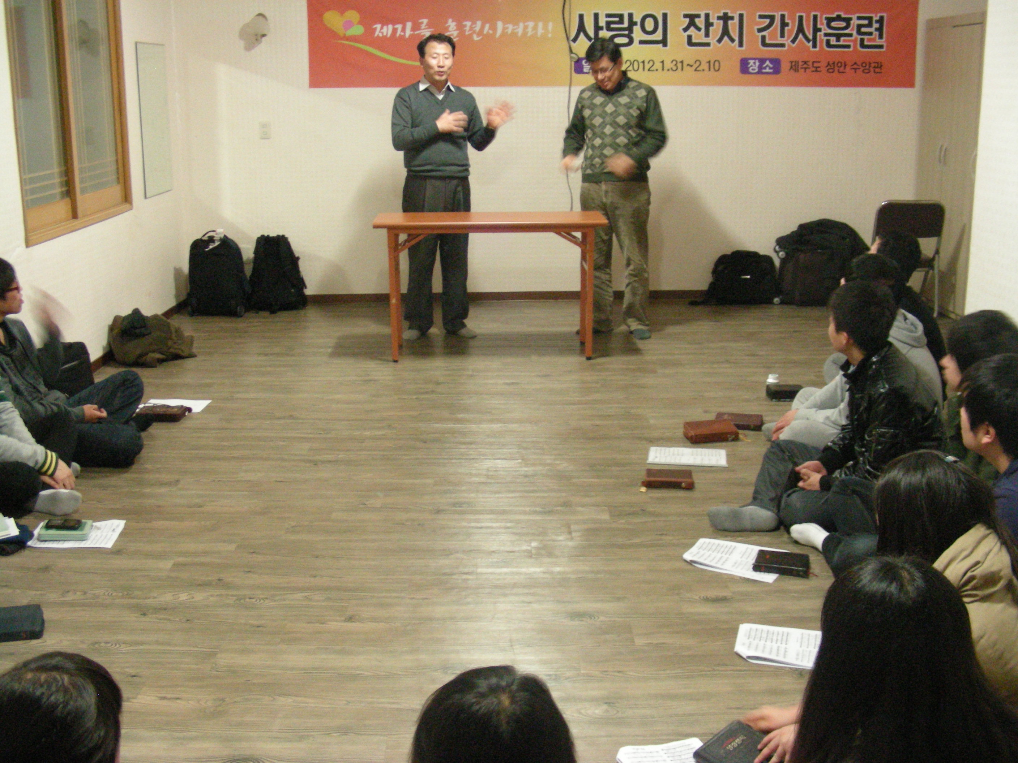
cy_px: 382
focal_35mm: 38
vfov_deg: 37.7
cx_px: 509
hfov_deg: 49.0
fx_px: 1118
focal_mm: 6.3
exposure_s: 1/8
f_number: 3.5
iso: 523
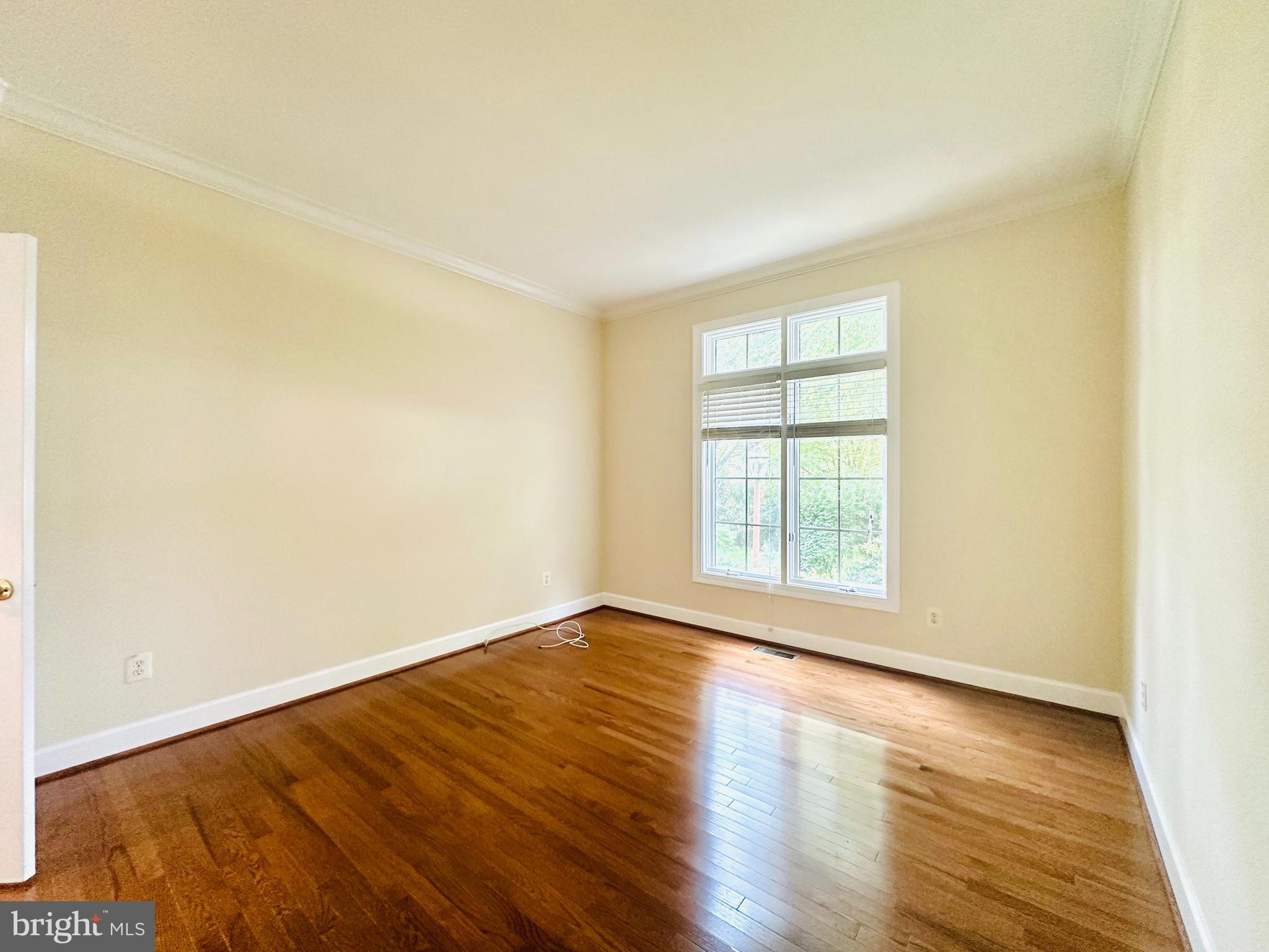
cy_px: 476
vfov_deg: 85.7
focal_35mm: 14
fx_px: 513
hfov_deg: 102.1
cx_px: 634
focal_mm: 2.22
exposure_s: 1/94
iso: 320
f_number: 2.2
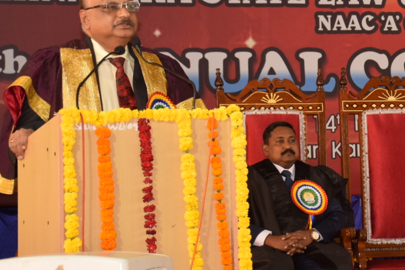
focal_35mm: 146
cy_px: 117
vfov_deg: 9.4
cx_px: 414
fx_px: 1643
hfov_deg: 13.8
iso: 400
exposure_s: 1/60
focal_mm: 45
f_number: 5.6
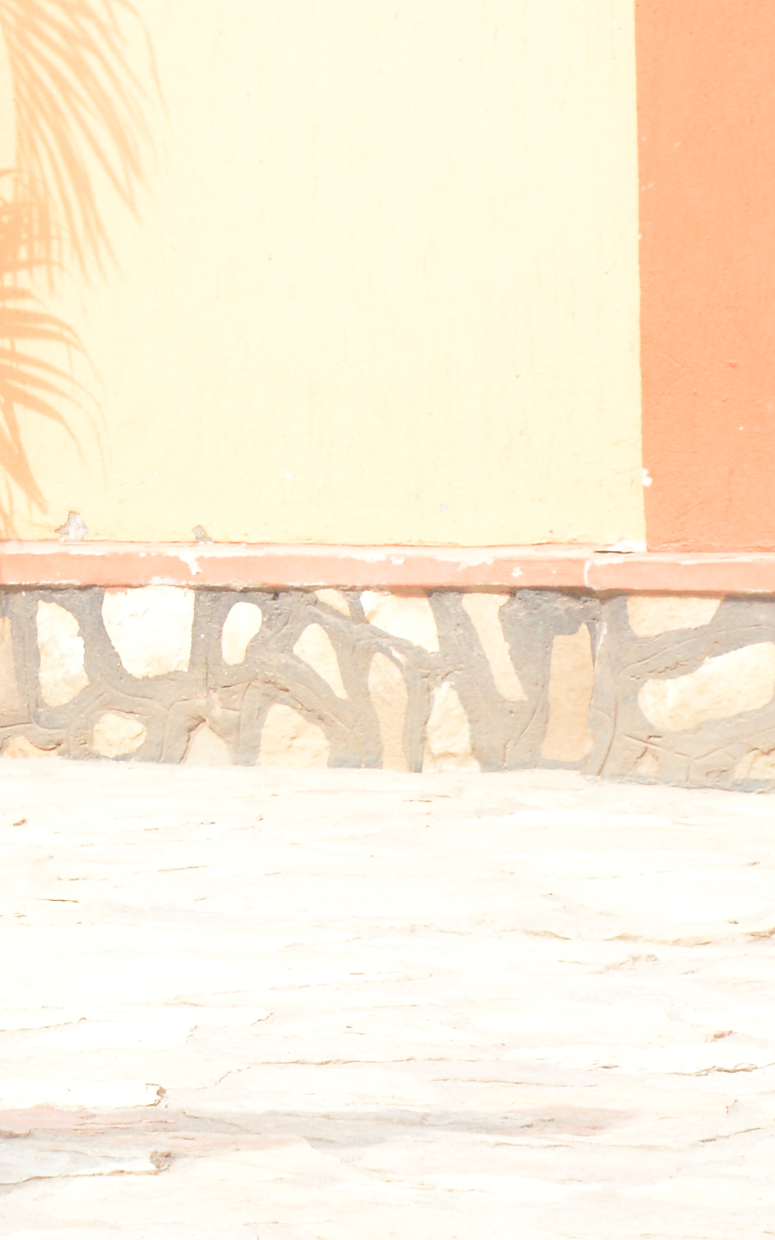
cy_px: 271
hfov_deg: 6.8
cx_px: -517
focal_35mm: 189
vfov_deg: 11.1
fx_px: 6388
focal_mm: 50
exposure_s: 1/100
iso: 400
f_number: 11
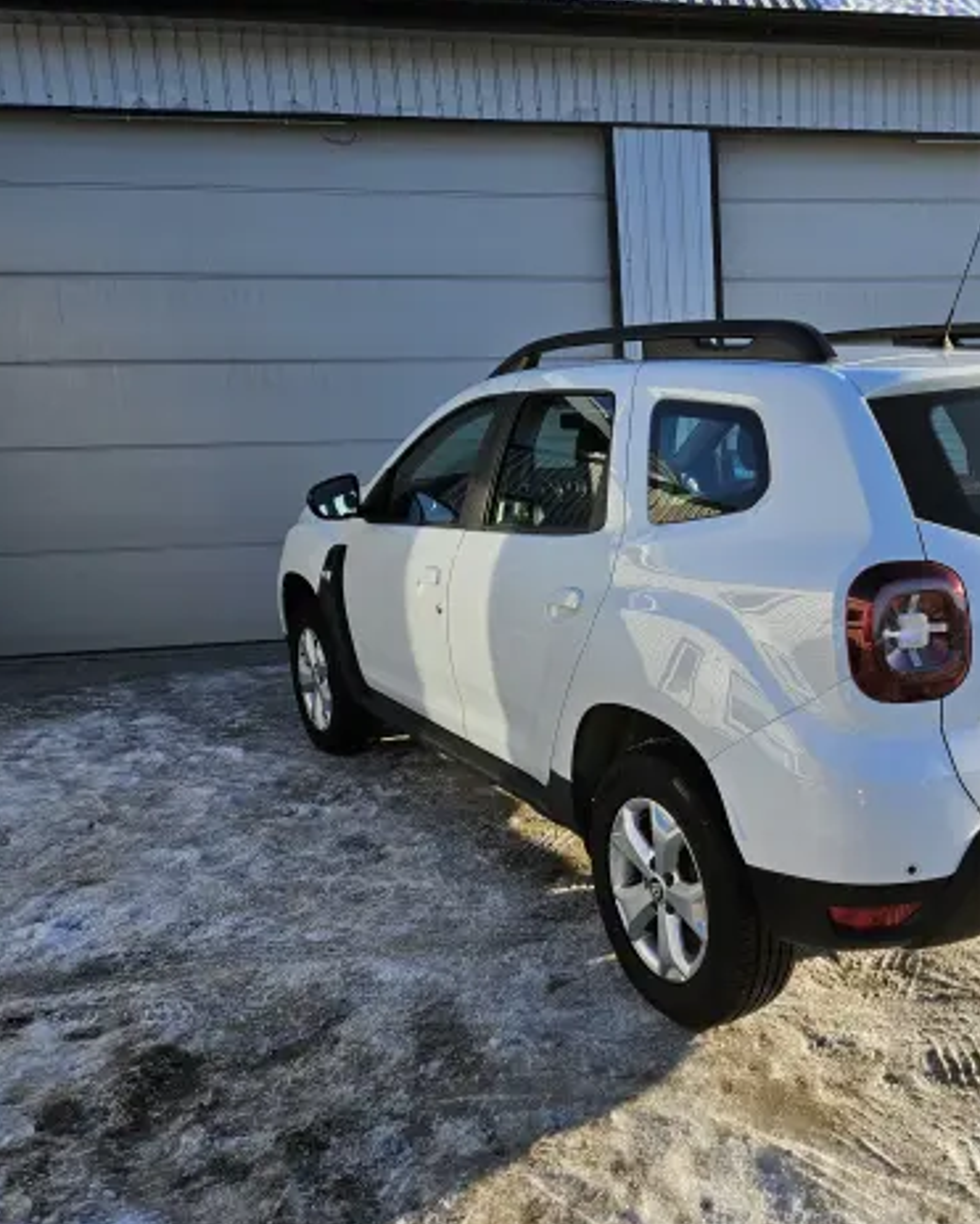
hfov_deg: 45.0
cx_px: 774
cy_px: 608
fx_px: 1123
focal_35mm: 31
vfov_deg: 57.1
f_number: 1.8
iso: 25
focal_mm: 5.4
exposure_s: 1/927
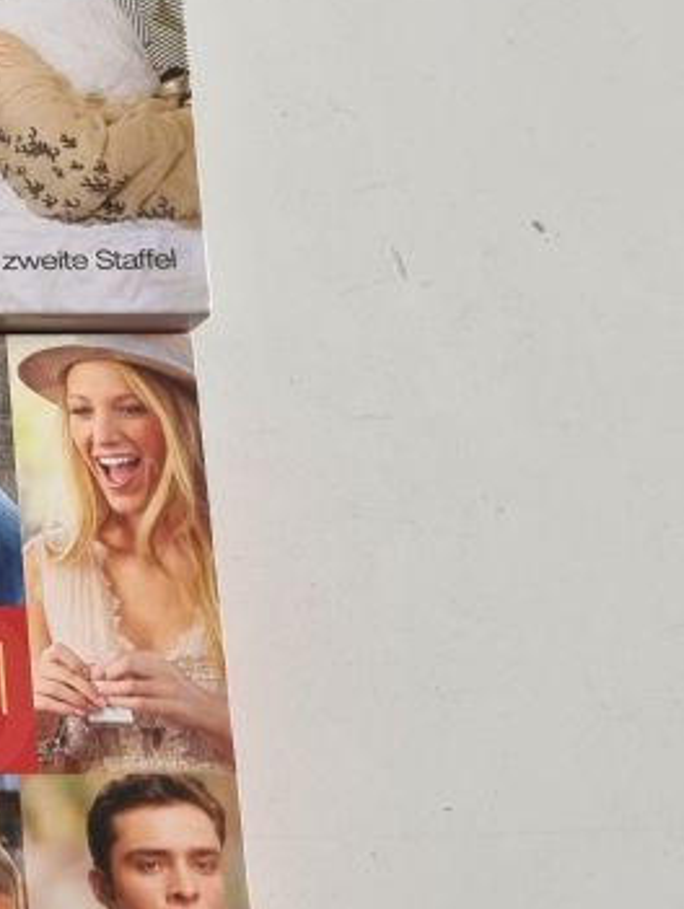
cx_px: -508
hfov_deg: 16.9
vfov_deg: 26.3
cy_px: 435
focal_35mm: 74
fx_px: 1946
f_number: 1.8
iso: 125
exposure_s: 1/100
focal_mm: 5.4
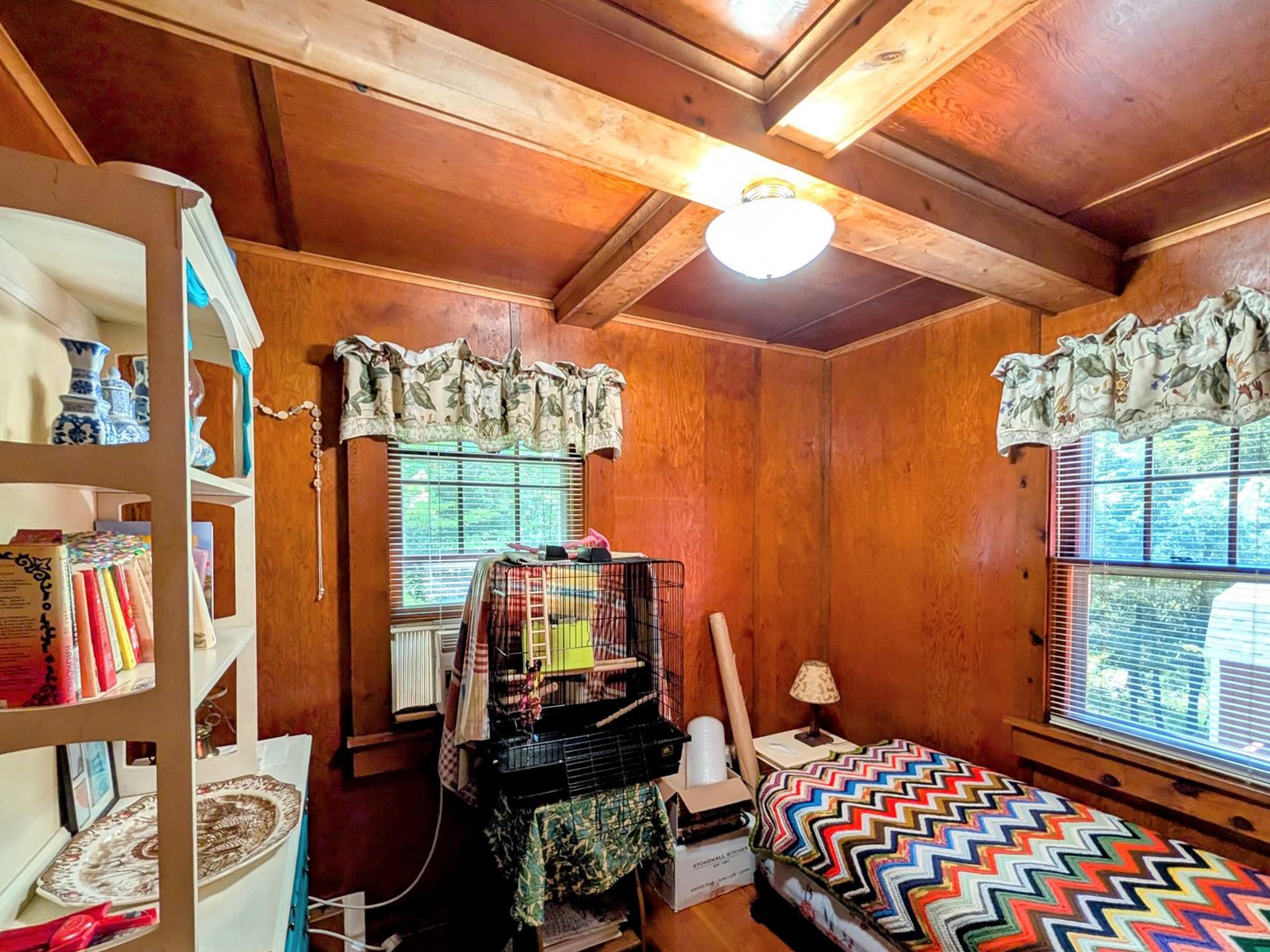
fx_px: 514
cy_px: 542
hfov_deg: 101.8
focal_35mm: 14
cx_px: 690
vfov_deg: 85.2
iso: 56
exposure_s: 1/40
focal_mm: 2.02
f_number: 1.7
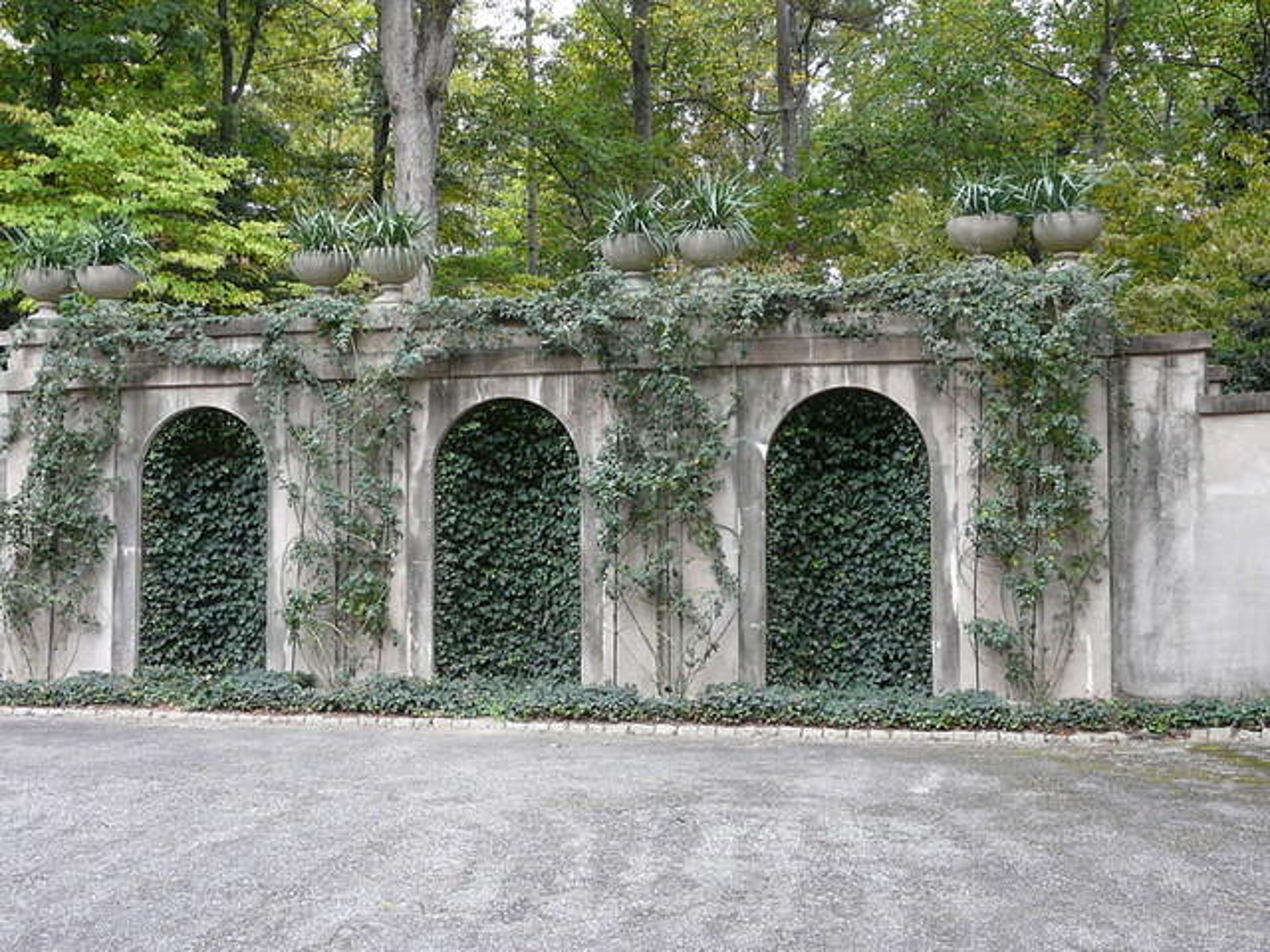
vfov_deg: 40.7
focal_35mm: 35
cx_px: 635
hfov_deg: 52.6
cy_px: 476
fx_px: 1284
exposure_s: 1/60
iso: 100
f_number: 2.8
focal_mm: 4.6
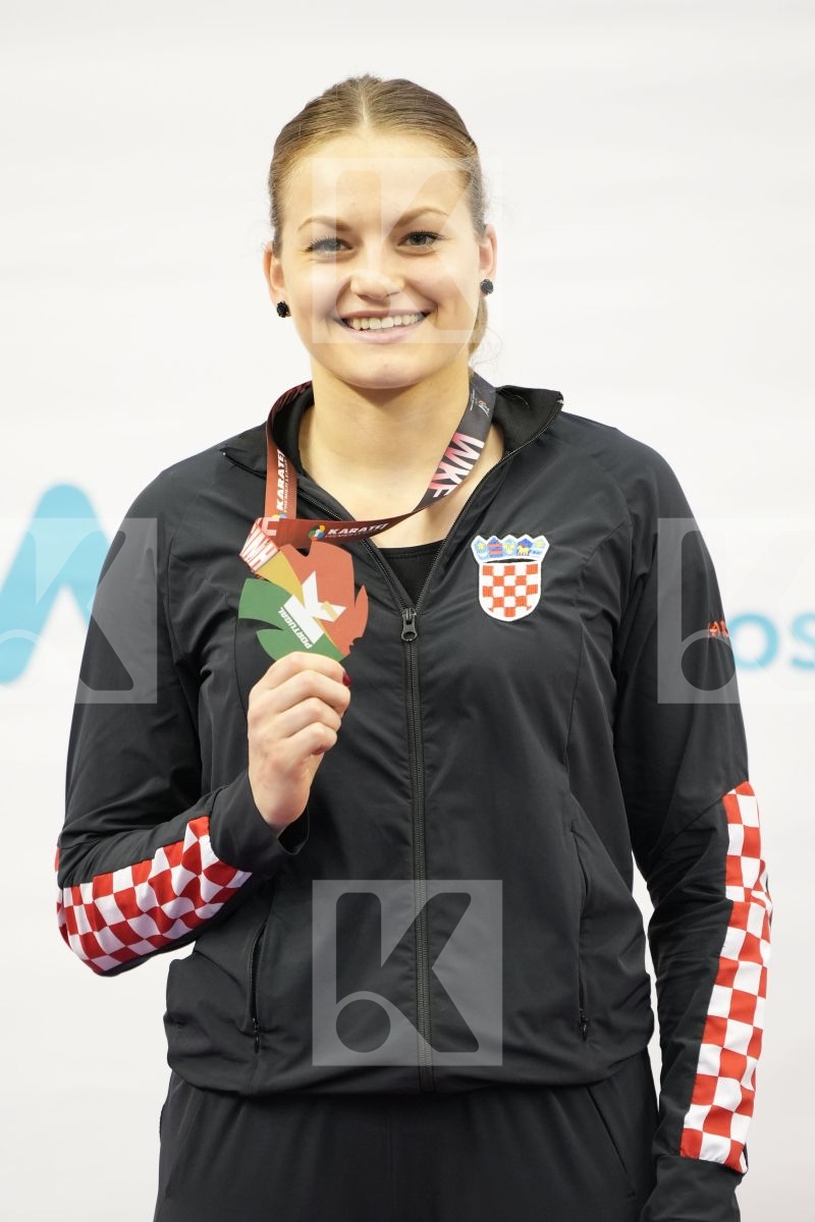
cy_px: 611
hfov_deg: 5.4
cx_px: 408
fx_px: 8659
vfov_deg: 8.1
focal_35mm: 255
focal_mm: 170
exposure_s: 1/250
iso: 1600
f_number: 2.8
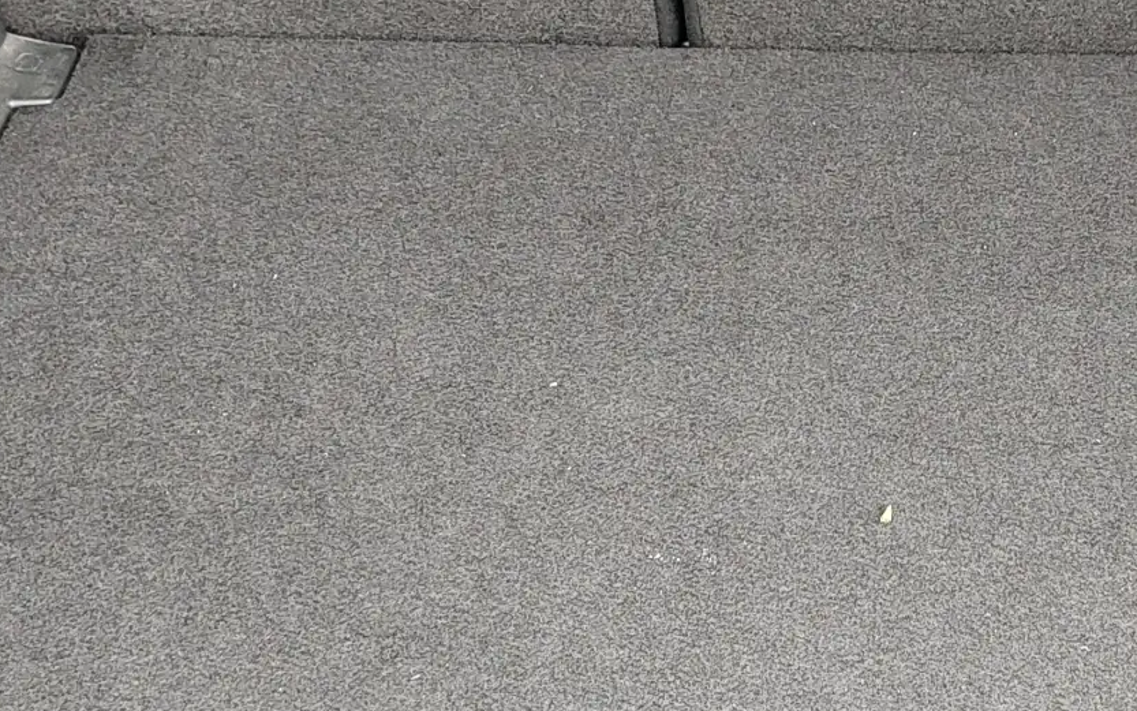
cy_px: 309
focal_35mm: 62
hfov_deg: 32.2
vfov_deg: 21.0
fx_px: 1922
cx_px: 891
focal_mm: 5.56
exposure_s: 1/50
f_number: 1.8
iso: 453
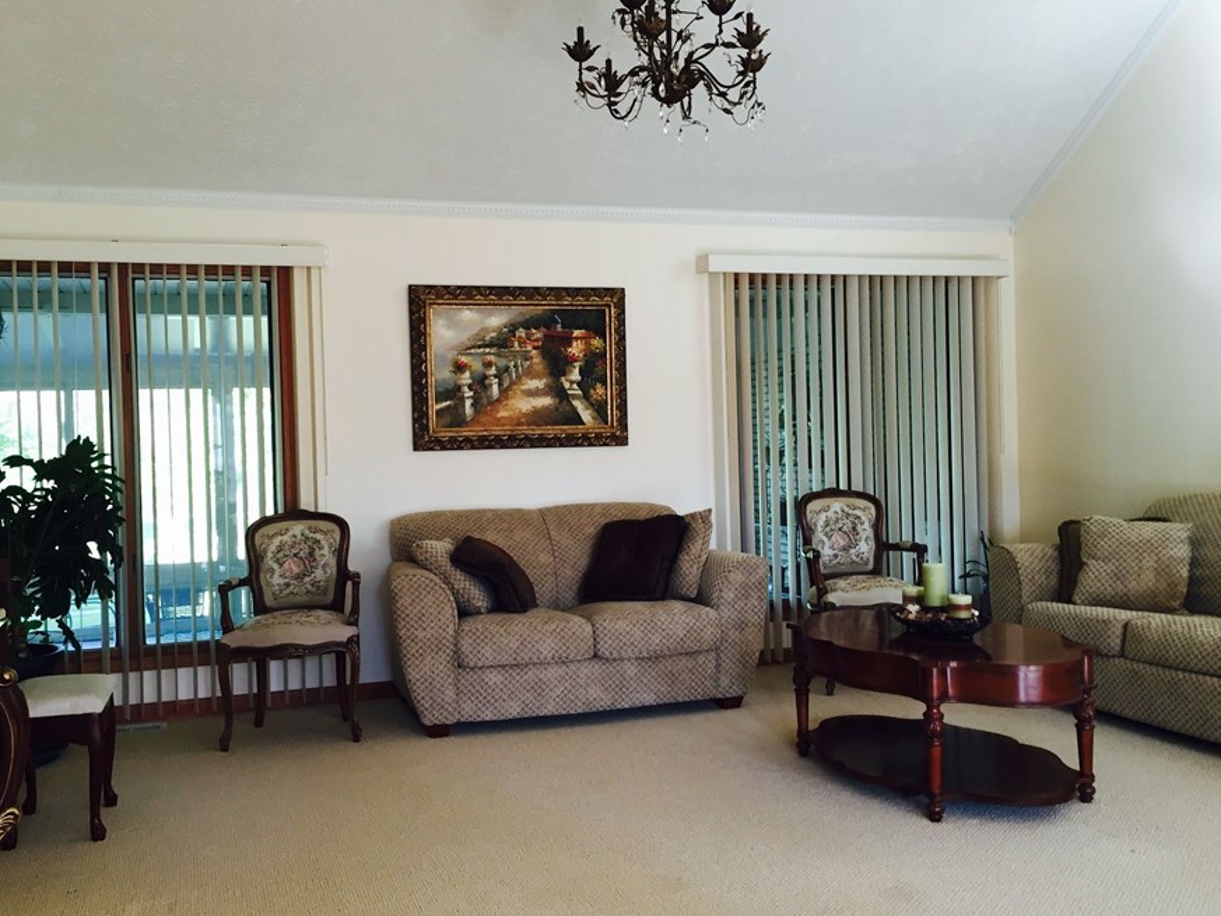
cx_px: 580
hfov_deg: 53.9
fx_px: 1199
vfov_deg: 41.8
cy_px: 464
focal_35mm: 34
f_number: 2.2
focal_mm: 4.15
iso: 64
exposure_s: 1/30
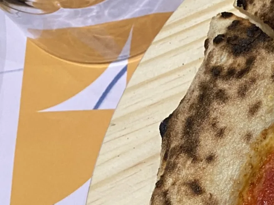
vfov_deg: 13.6
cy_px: 316
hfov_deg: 15.7
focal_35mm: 102
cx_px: 530
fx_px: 807
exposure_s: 1/50
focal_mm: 4.25
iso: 100
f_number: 1.8
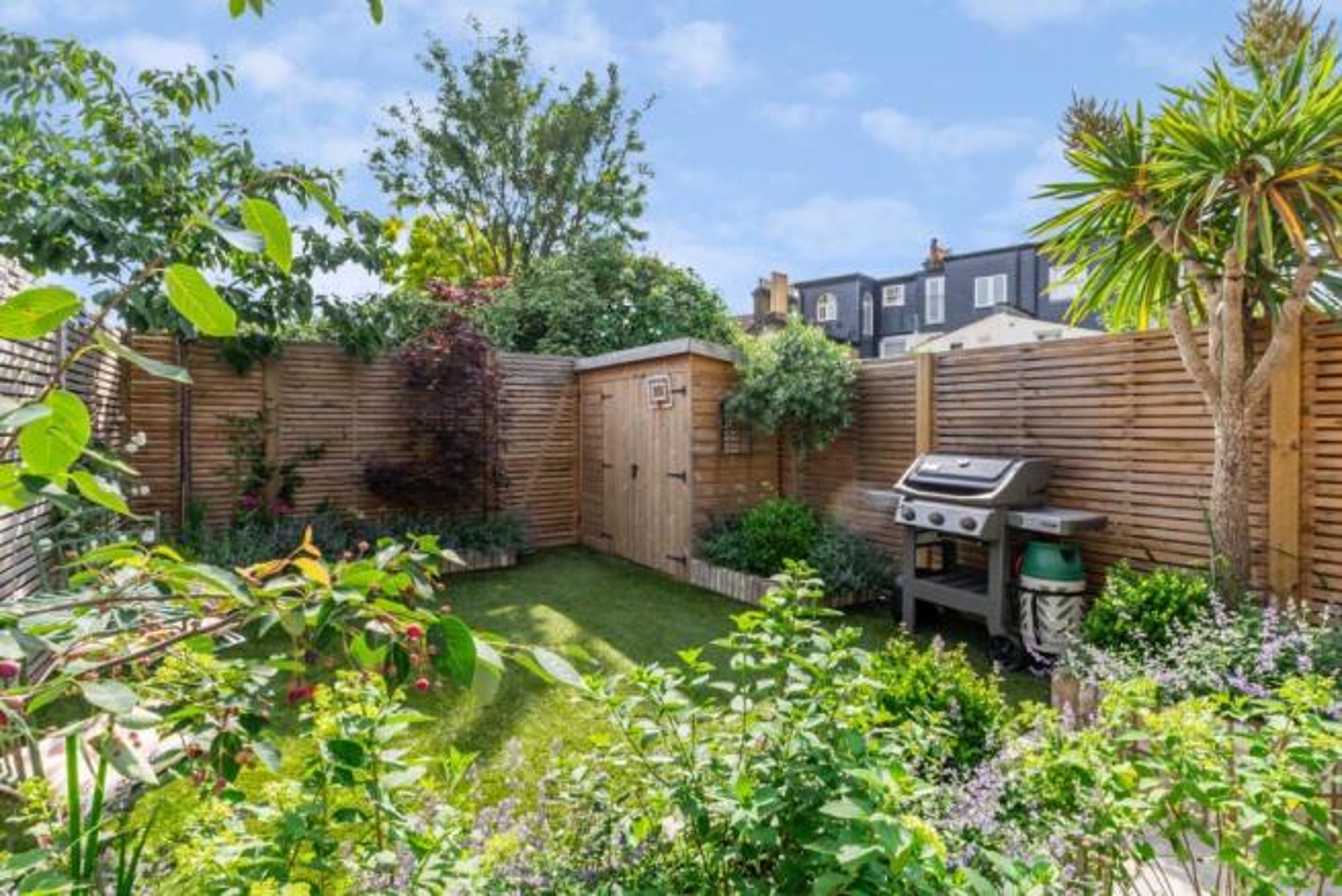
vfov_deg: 73.8
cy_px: 448
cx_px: 671
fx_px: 597
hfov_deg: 96.7
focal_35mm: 16
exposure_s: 1/160
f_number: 10
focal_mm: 10.7
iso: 200
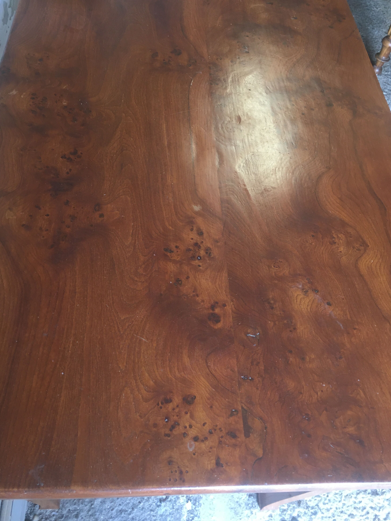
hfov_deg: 46.8
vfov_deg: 60.0
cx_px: 195
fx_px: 452
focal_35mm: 30
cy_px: 265
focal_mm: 4.15
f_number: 2.2
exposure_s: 1/33
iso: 125
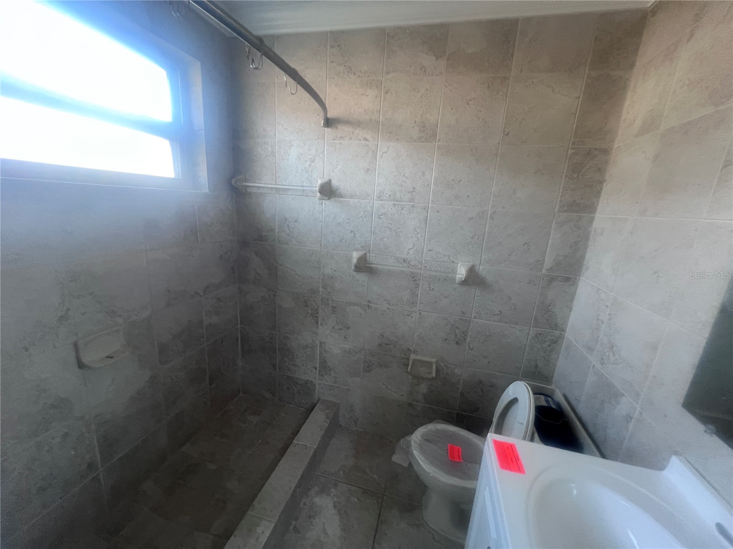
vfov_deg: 89.9
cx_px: 366
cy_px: 274
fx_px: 275
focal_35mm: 13
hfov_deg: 106.2
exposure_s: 1/63
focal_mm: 1.57
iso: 250
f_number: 1.8
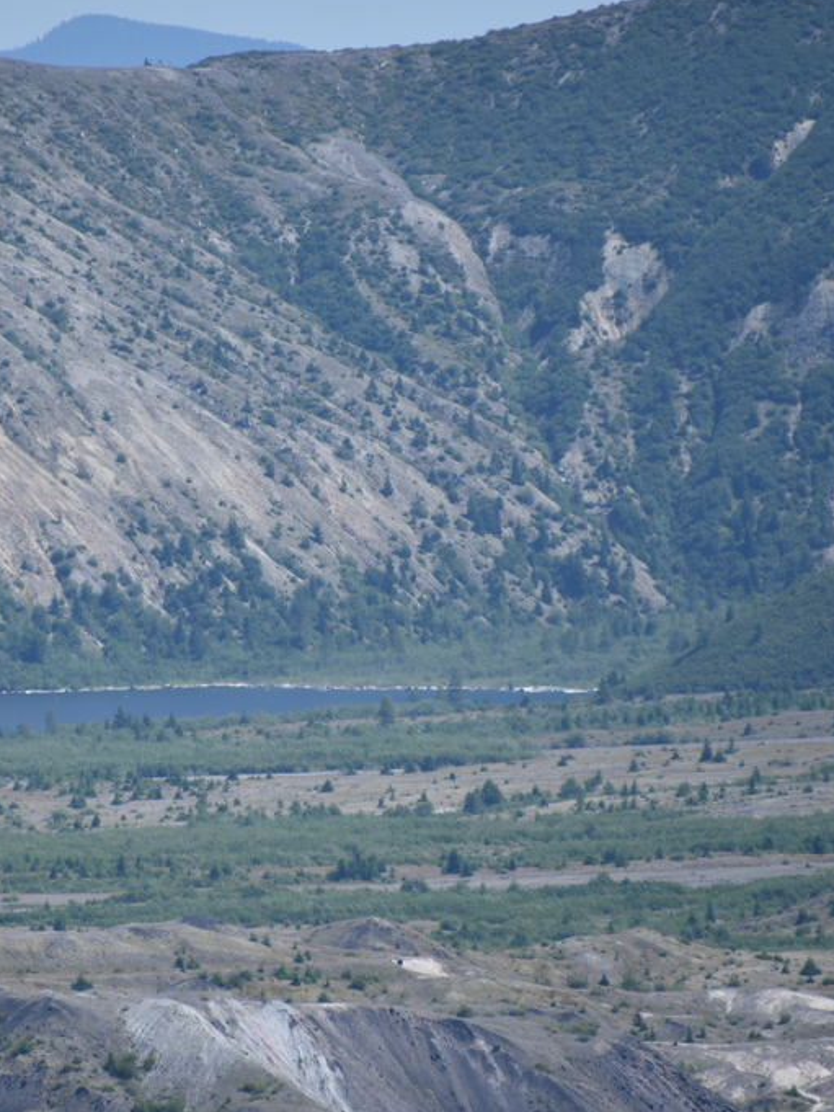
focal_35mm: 542
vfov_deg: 3.7
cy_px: 611
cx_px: 222
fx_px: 17406
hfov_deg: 2.7
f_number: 5.6
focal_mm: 300
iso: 125
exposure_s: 1/640
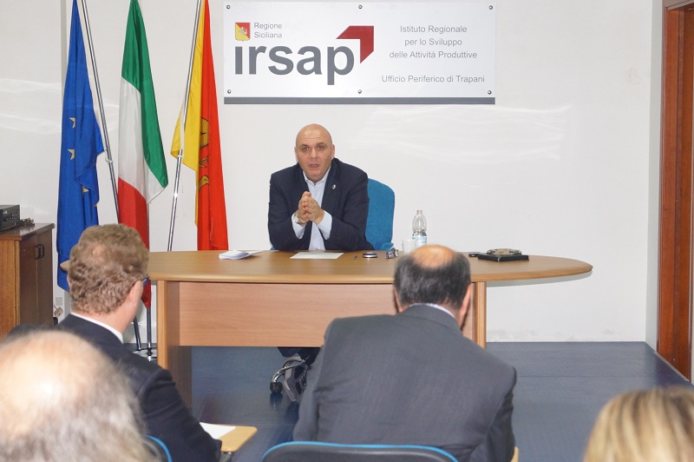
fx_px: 1589
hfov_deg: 24.6
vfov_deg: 16.5
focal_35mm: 82
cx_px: 347
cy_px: 231
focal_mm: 55
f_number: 5.6
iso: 2000
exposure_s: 1/80
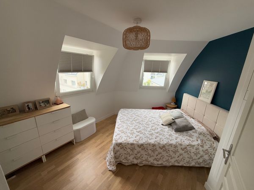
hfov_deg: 102.1
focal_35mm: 14
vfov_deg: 85.7
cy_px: 95
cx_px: 127
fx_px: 103
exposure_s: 1/99
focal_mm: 2.22
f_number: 2.2
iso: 160
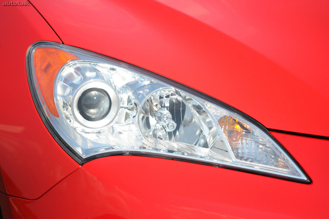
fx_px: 2259
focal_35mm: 248
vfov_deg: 5.5
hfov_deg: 8.3
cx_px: 164
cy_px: 110
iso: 2000
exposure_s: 1/8000
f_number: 5.6
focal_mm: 165
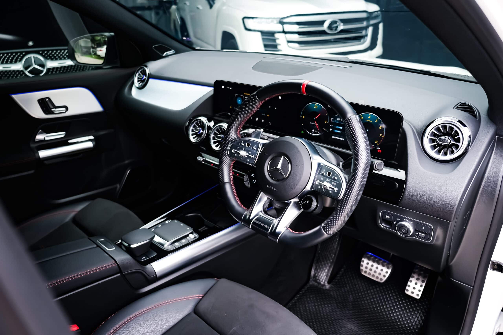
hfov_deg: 67.4
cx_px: 252
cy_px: 168
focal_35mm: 27
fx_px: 377
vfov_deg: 47.9
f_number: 2.8
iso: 320
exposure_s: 1/250
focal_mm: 18
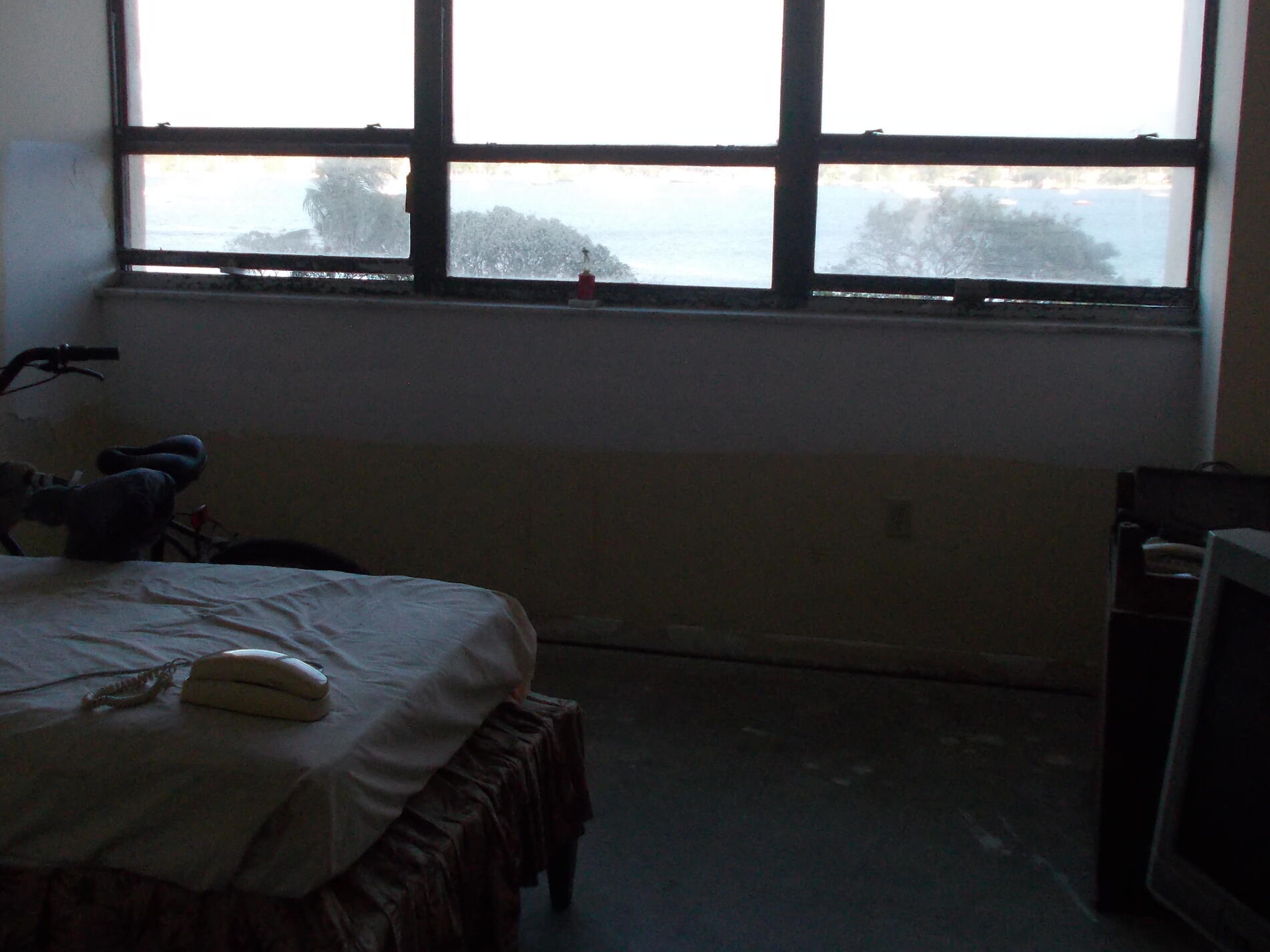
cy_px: 380
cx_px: 596
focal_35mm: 41
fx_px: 1504
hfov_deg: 45.7
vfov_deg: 35.0
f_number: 3.2
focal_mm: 4.6
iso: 250
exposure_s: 1/250
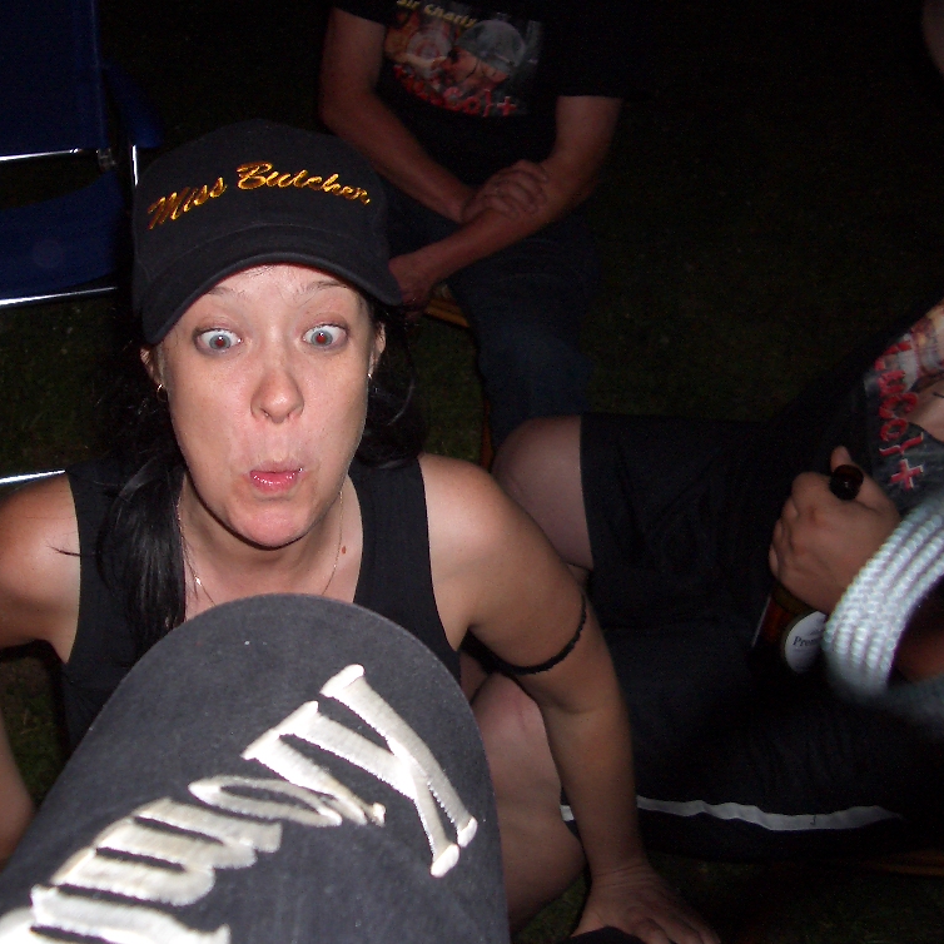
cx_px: 396
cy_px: 471
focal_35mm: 42
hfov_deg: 39.9
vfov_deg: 40.0
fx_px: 1296
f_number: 2.6
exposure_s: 1/40
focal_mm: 5.8
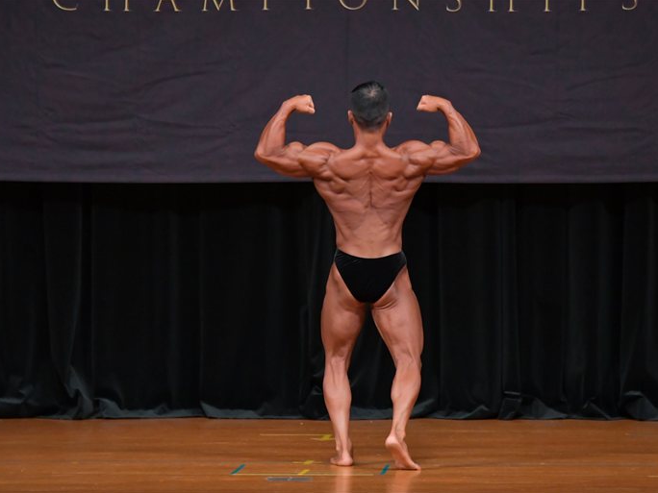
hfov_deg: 6.7
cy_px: 246
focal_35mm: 294
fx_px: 5589
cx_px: 363
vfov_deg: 5.1
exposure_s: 1/400
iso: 4000
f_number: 5.6
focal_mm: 180
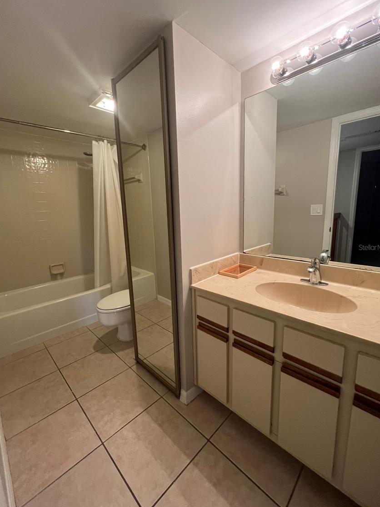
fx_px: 205
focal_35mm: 14
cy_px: 247
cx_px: 186
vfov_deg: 102.0
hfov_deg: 85.7
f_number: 1.8
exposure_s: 1/120
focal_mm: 1.57
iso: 250
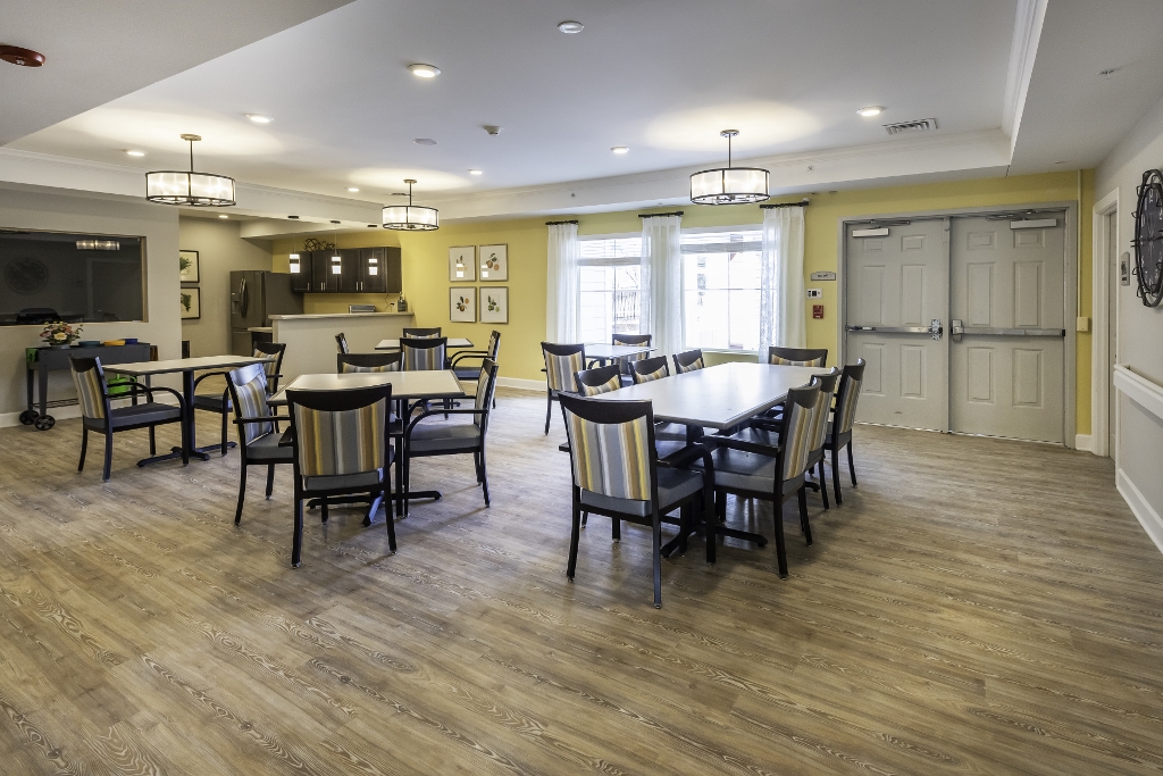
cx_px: 582
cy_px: 388
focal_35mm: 18
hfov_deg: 90.0
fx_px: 582
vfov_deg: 67.4
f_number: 6.3
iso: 800
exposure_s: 1/80
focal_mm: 18
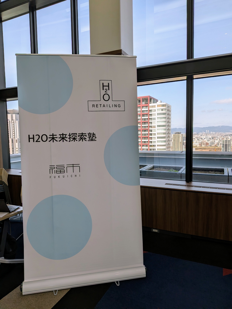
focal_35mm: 24
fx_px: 214
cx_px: 116
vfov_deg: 71.6
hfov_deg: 56.8
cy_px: 154
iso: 27
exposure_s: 1/479
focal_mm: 4.53
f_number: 1.7
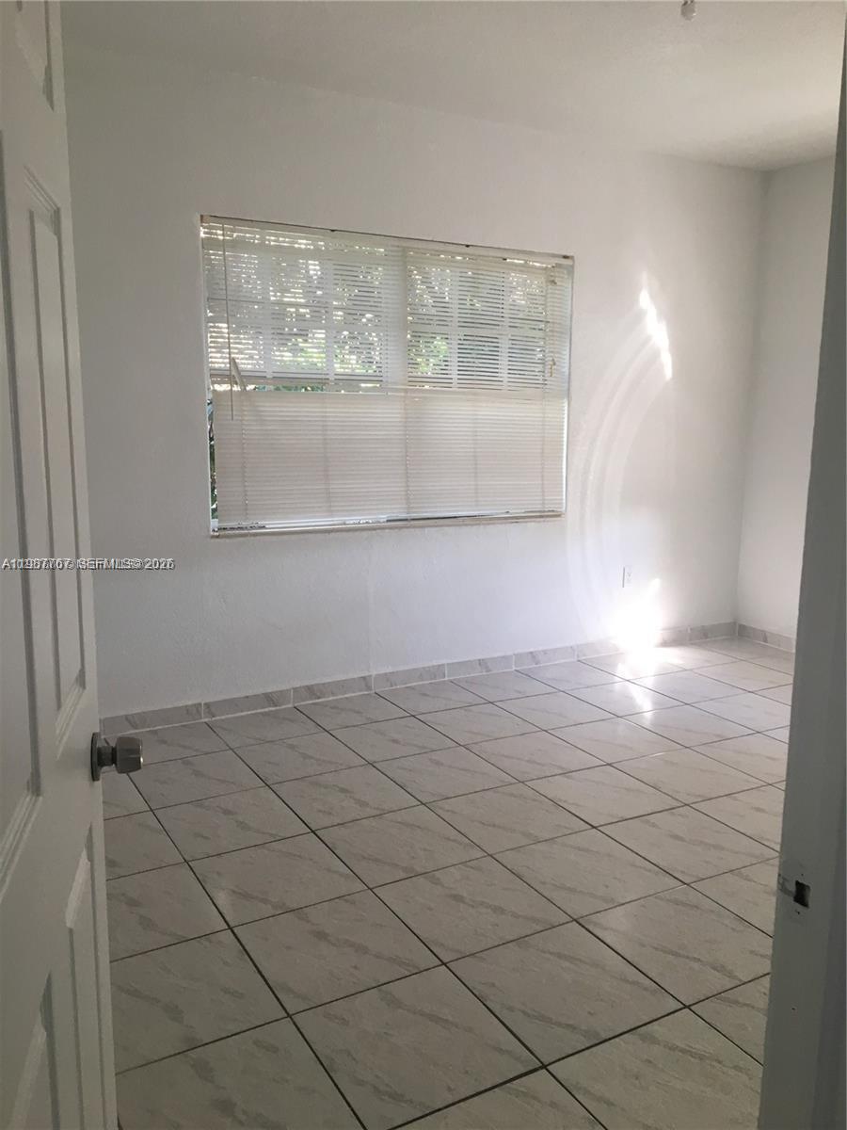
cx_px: 424
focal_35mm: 29
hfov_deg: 48.2
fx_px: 946
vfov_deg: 61.7
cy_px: 565
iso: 25
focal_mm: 4.15
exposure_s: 1/30
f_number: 2.2
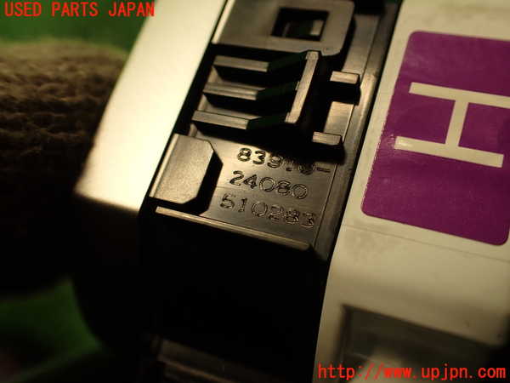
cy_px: 192
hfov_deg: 56.8
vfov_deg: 44.2
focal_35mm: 32
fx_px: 471
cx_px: 255
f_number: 2.4
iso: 160
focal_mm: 5.79
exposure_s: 1/60
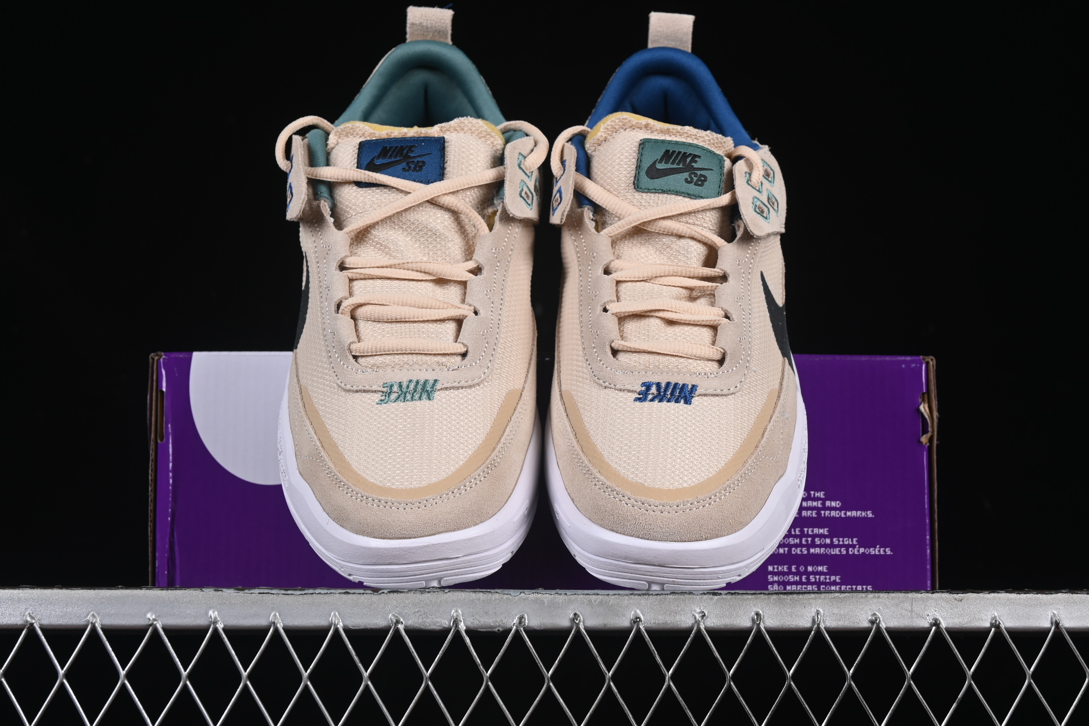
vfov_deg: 18.2
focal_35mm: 75
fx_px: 2269
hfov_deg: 27.0
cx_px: 544
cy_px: 363
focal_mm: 50
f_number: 8
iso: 160
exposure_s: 1/80
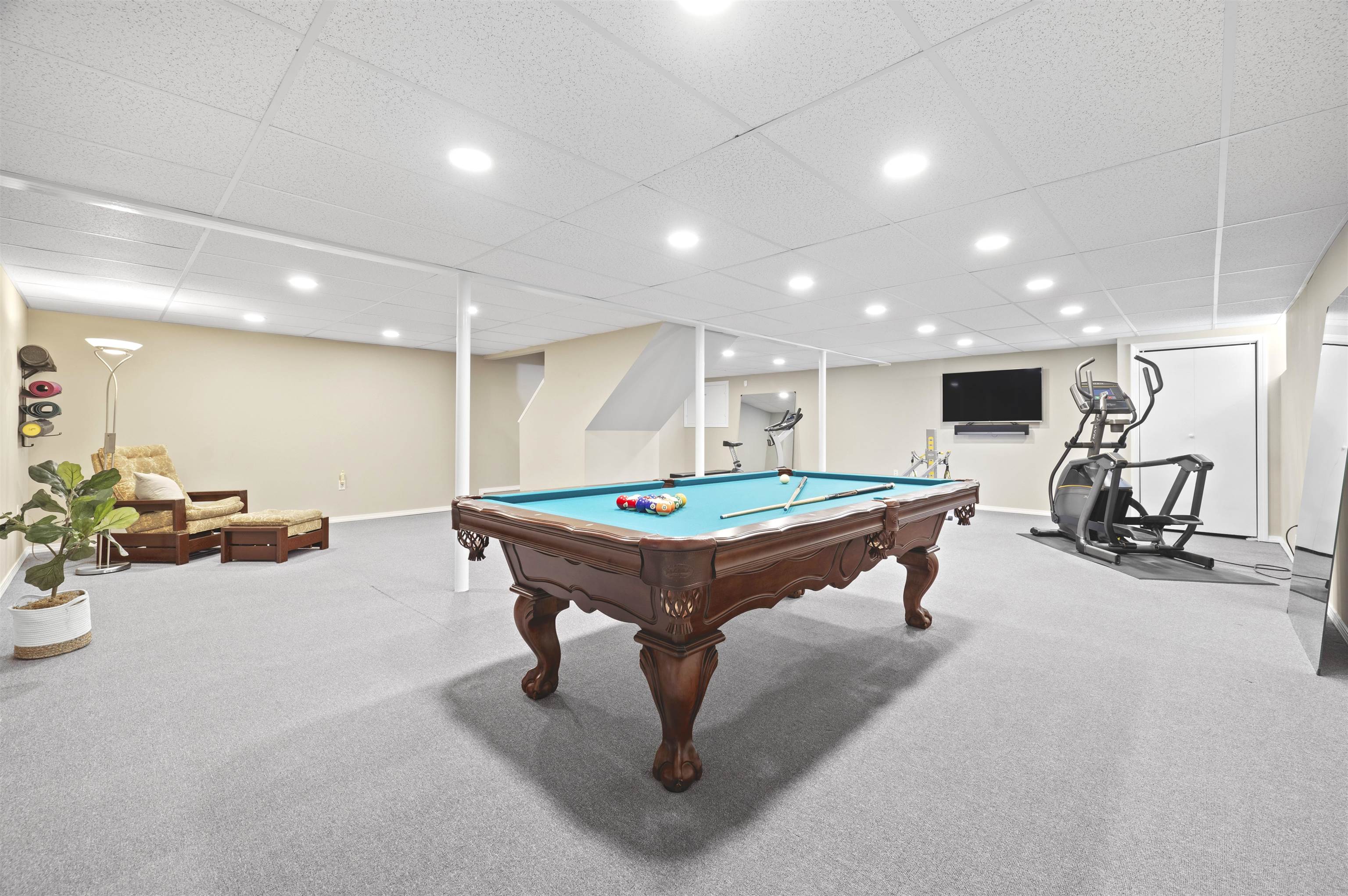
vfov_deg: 79.1
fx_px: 542
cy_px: 448
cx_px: 674
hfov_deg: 102.3
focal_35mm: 14
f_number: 7.1
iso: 250
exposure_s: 5
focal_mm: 14.5
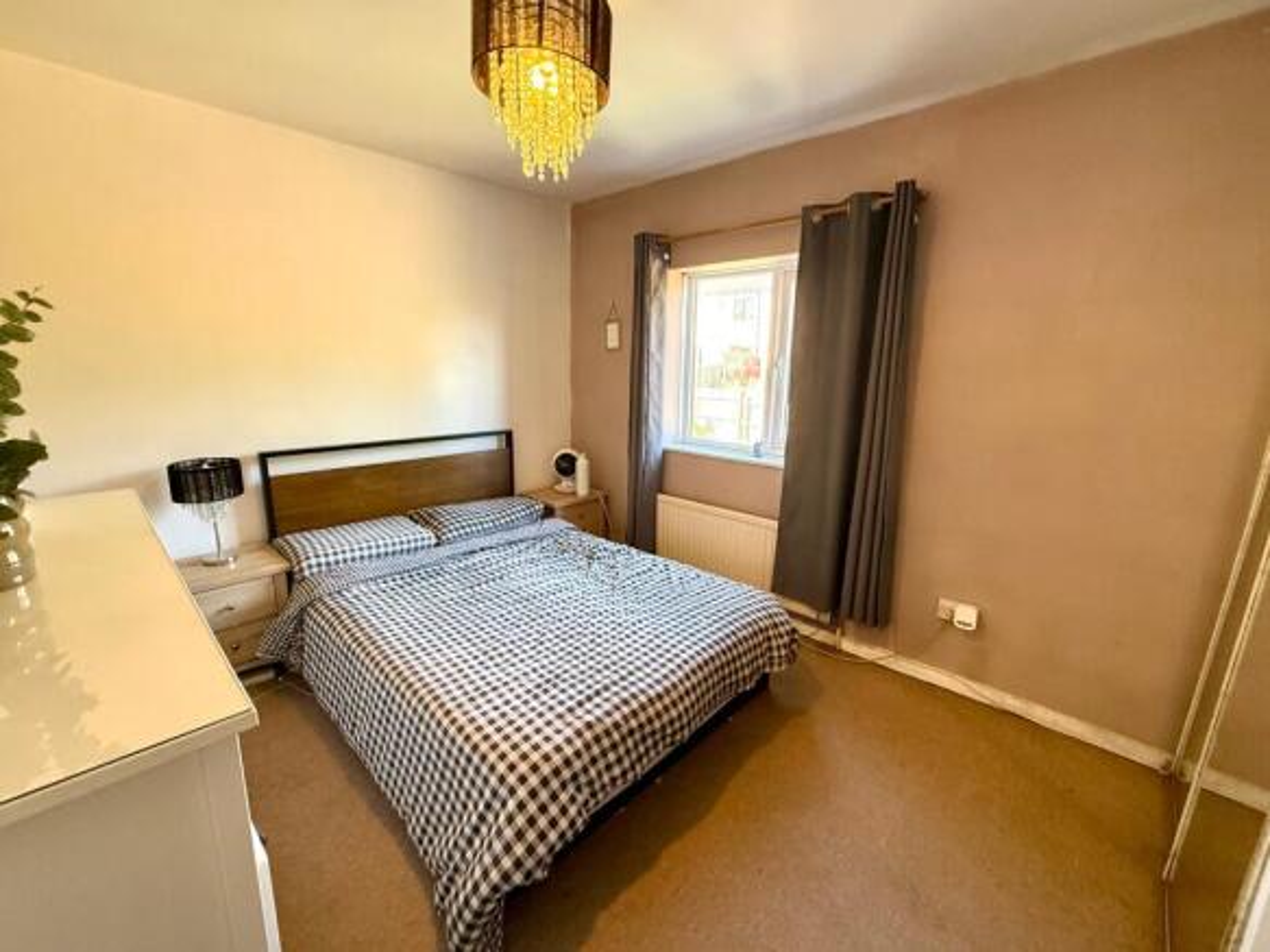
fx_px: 514
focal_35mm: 14
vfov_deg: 85.7
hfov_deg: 102.1
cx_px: 635
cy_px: 476
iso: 320
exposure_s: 1/100
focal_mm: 2.22
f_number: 2.2
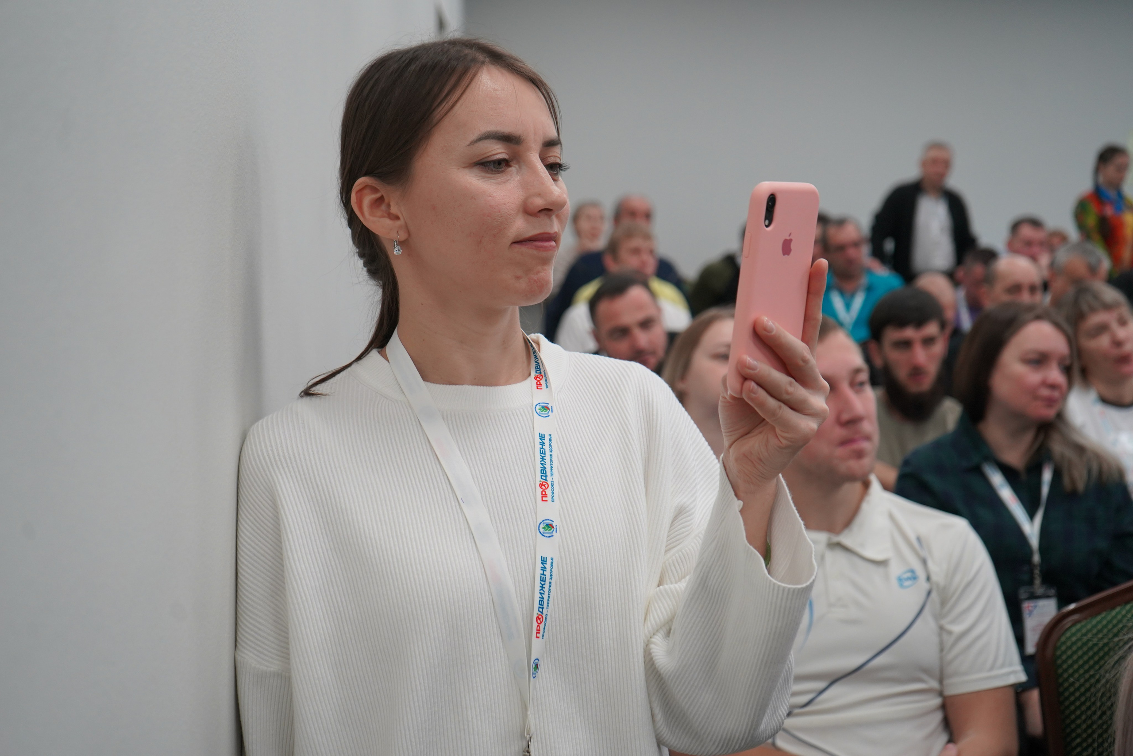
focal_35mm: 52
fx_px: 1637
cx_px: 566
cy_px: 378
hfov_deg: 38.2
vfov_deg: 26.0
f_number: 5
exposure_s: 1/160
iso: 1250
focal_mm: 52
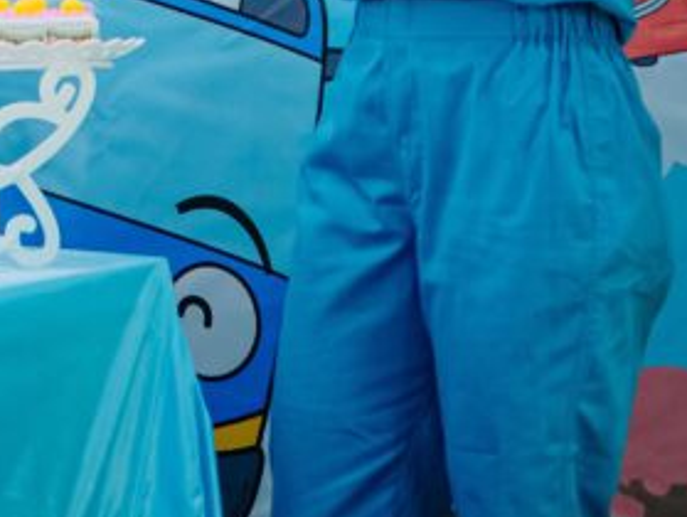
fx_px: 3676
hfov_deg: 10.3
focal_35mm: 185
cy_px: -293
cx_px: -318
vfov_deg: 7.9
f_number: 1.8
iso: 1000
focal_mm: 35
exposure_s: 1/320
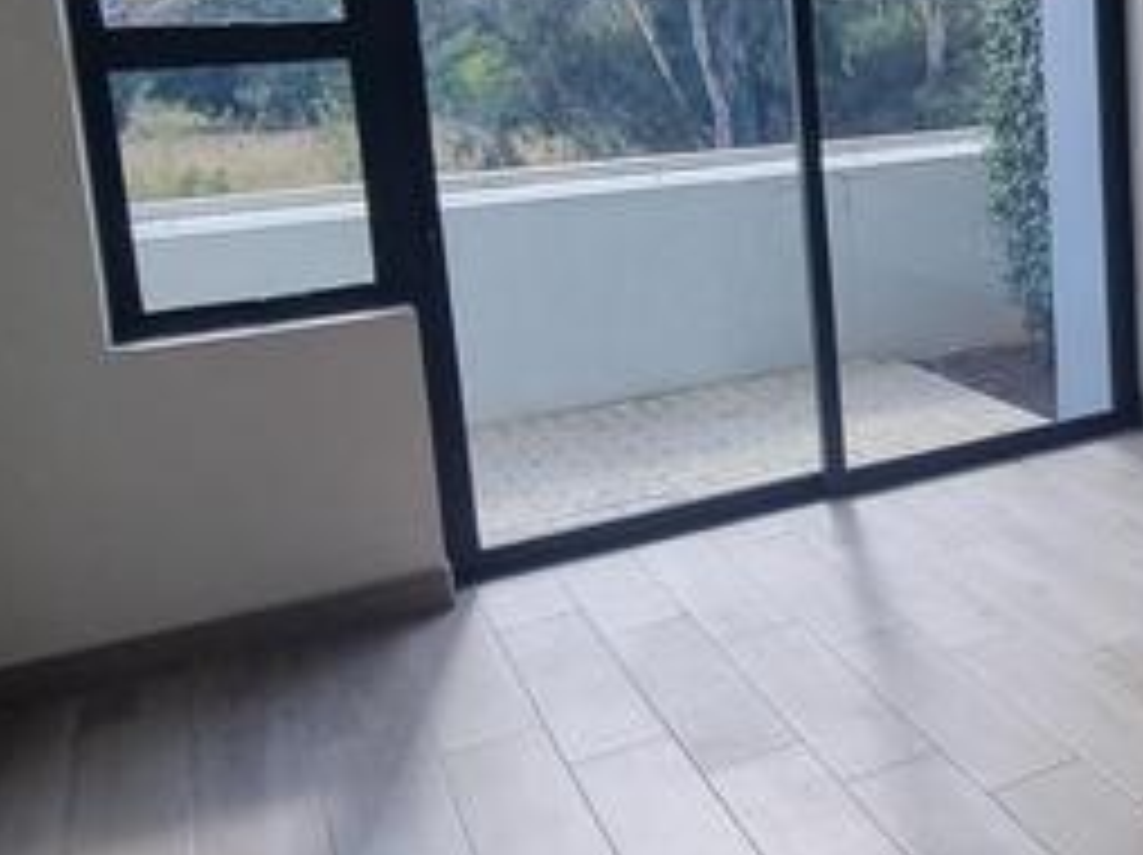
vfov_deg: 34.3
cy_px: 202
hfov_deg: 40.4
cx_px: 1130
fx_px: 1353
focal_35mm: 41
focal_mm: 2.2
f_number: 2.2
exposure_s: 1/135
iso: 50
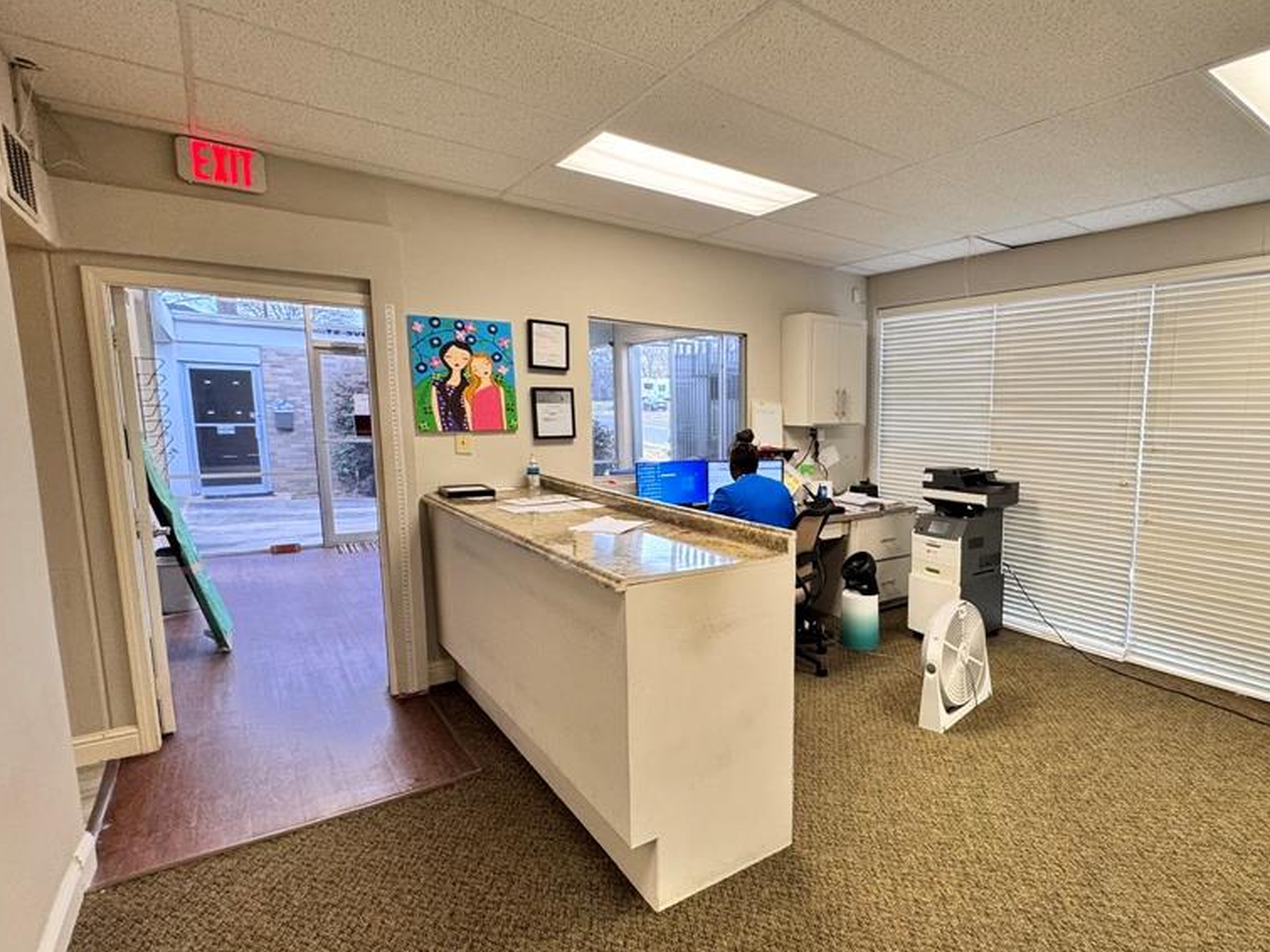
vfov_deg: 68.6
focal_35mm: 19
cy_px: 508
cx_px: 843
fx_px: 697
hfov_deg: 81.9
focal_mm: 2.22
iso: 200
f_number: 2.2
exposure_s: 1/120
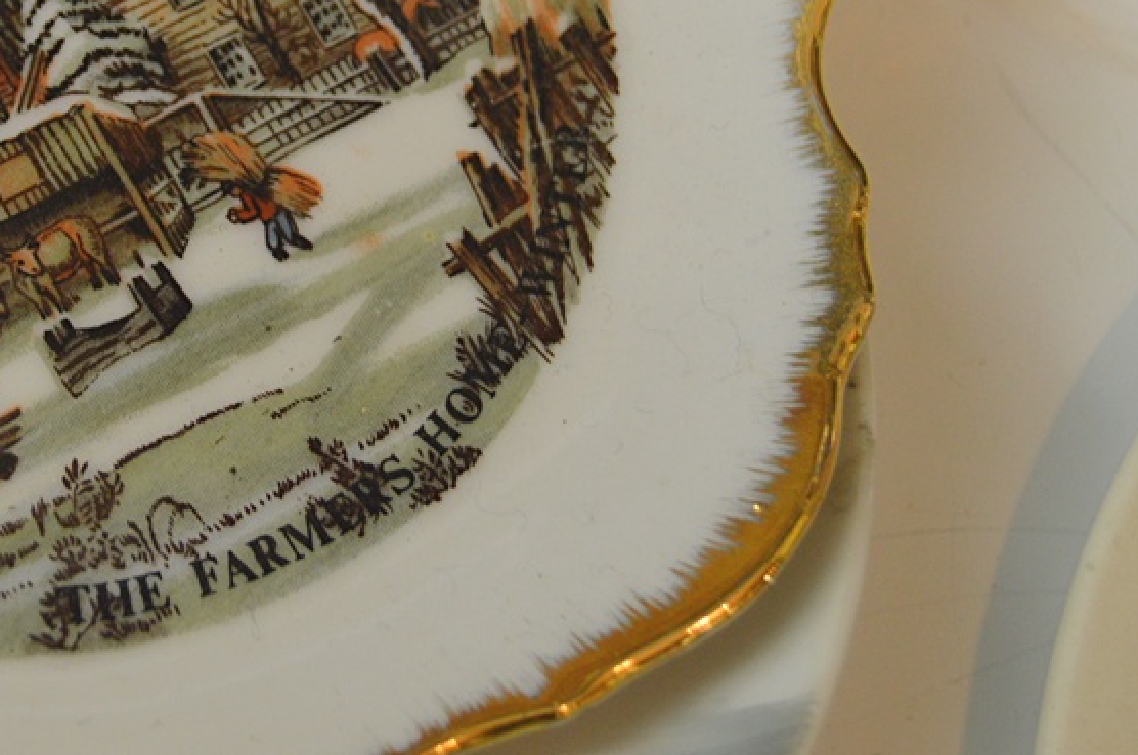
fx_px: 2557
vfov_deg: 16.6
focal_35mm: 81
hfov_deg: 24.5
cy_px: 77
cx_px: 143
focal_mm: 30
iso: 560
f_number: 4.2
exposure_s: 1/60
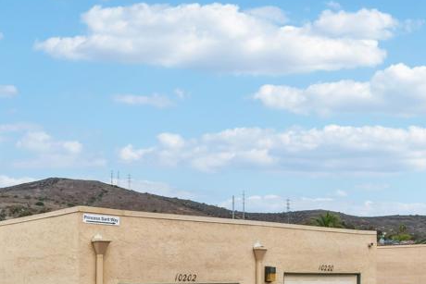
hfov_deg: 40.3
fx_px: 580
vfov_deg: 25.9
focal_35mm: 49
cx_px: 192
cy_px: 296
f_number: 2.8
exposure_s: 1/800
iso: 110
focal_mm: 8.4
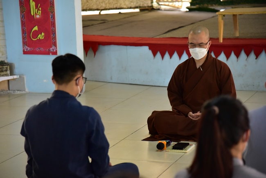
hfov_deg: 19.4
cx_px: 133
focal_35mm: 105
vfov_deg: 13.1
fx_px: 776
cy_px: 89
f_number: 4
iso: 4000
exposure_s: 1/160
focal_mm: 105
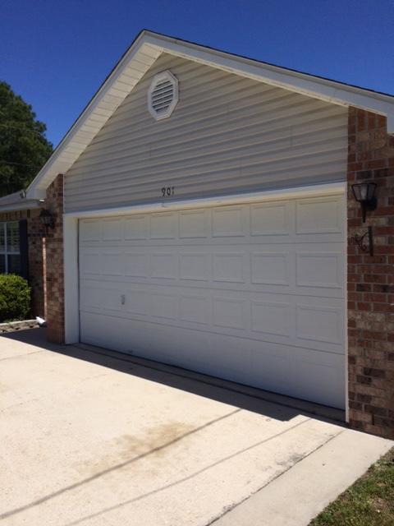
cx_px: 197
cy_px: 263
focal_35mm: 29
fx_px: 440
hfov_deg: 48.2
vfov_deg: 61.7
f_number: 2.2
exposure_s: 1/5882
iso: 40
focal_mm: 4.15
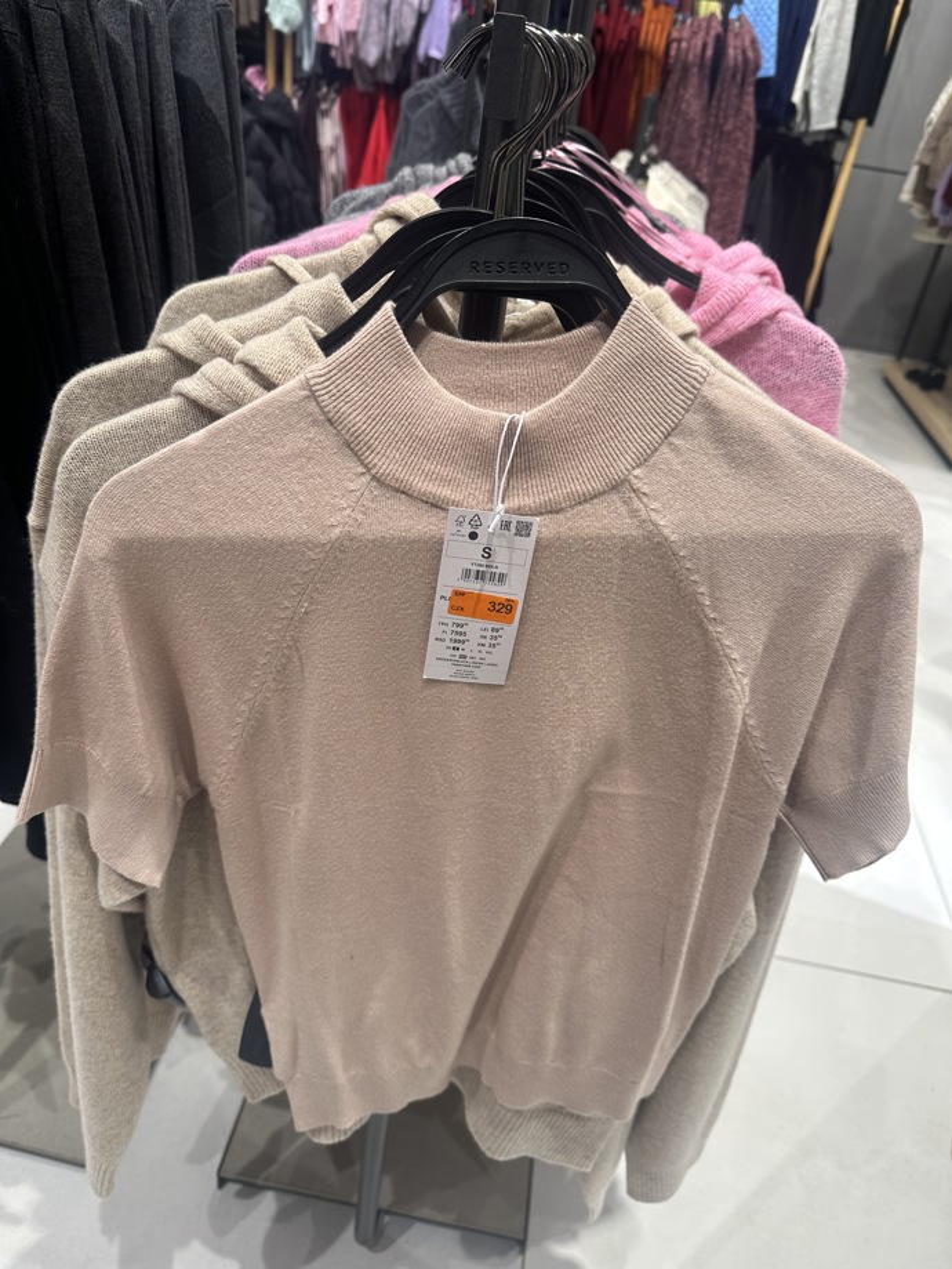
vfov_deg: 71.6
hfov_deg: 56.8
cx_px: 476
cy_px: 634
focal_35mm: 24
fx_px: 879
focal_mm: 6.86
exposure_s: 1/100
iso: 80
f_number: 1.78
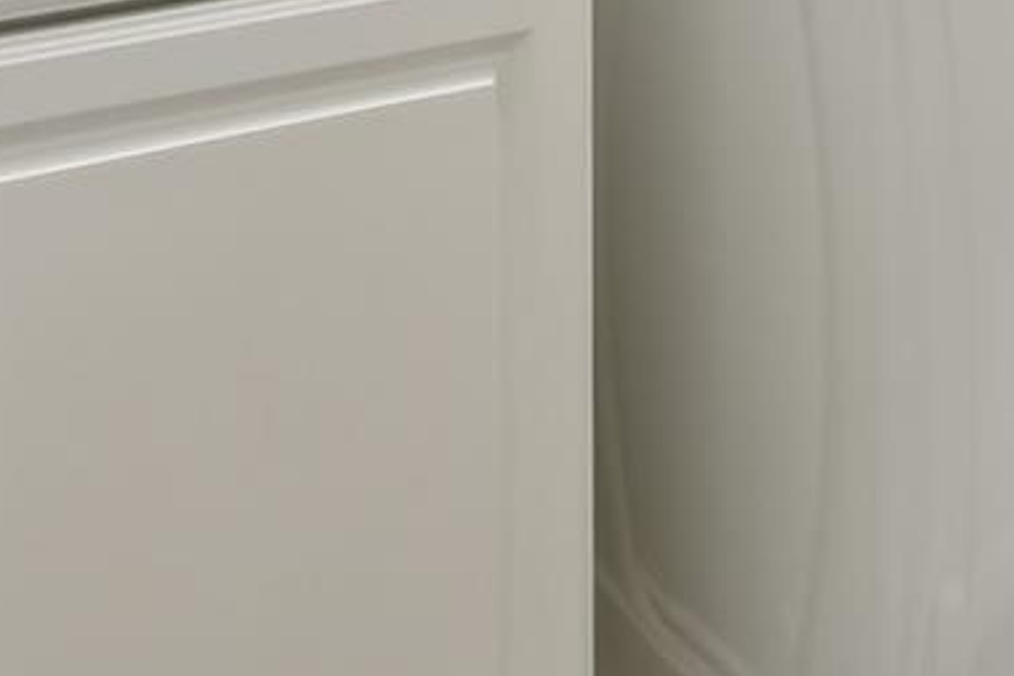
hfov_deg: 31.6
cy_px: -649
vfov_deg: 16.7
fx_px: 1774
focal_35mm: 63
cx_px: 322
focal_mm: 10
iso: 100
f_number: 7.1
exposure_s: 1/5
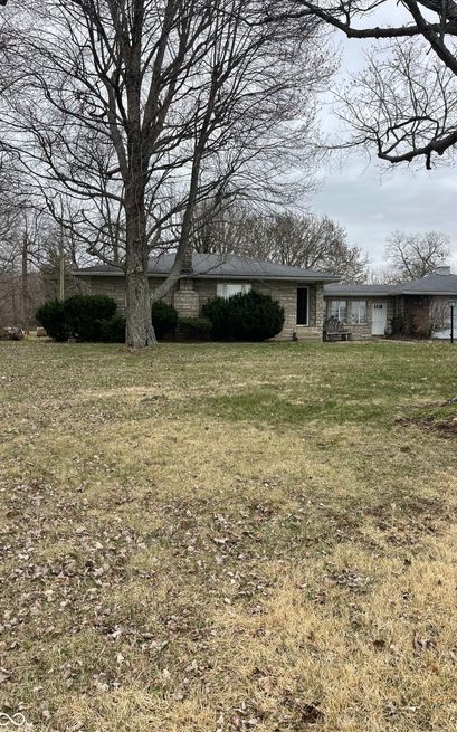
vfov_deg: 68.4
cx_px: 261
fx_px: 538
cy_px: 369
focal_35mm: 27
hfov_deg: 45.9
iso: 32
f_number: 1.6
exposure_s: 1/818
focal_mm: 5.1
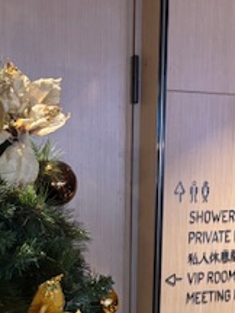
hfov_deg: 19.1
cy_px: 388
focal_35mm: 77
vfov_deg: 23.0
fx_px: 697
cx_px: 104
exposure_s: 1/60
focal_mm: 5.96
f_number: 1.6
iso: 400
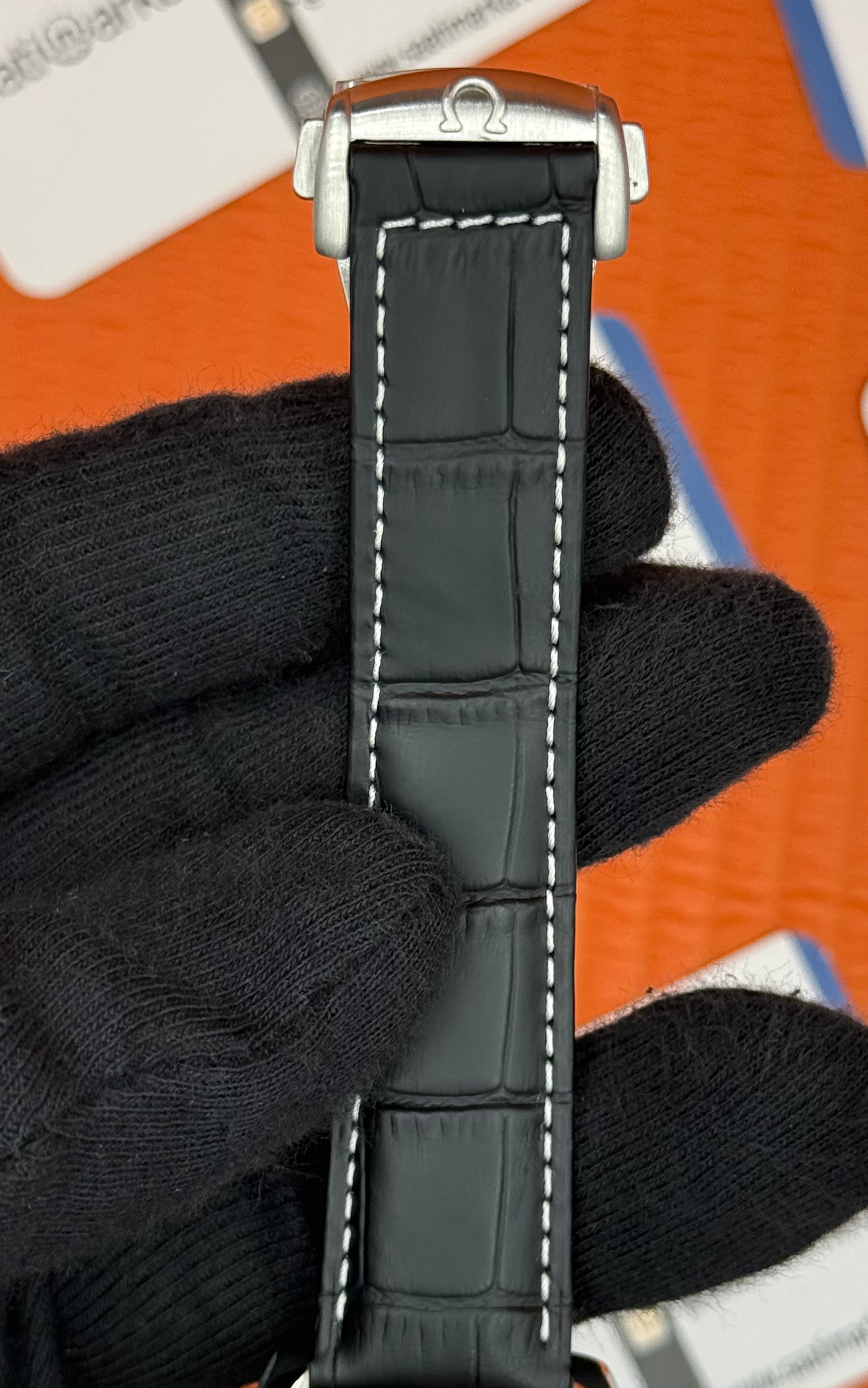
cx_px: 439
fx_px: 2800
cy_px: 795
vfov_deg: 27.8
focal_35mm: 74
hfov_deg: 17.6
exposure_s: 1/232
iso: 125
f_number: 1.78
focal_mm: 6.76
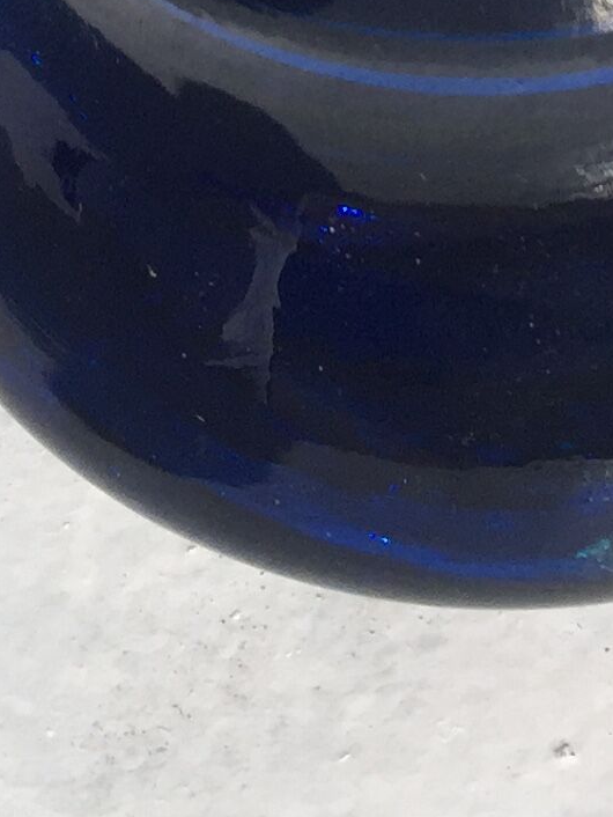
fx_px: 3162
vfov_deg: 12.4
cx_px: 393
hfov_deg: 11.1
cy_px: -978
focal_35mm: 134
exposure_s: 1/3300
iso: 32
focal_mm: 4.15
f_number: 2.2
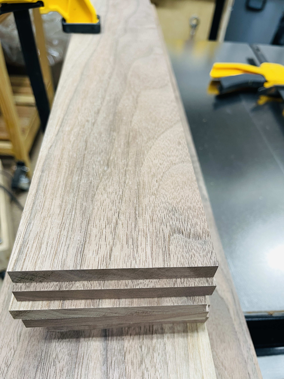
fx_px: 284
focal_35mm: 26
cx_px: 142
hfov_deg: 53.1
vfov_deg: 67.3
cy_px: 190
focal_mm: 5.1
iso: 80
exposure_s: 1/60
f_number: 1.6
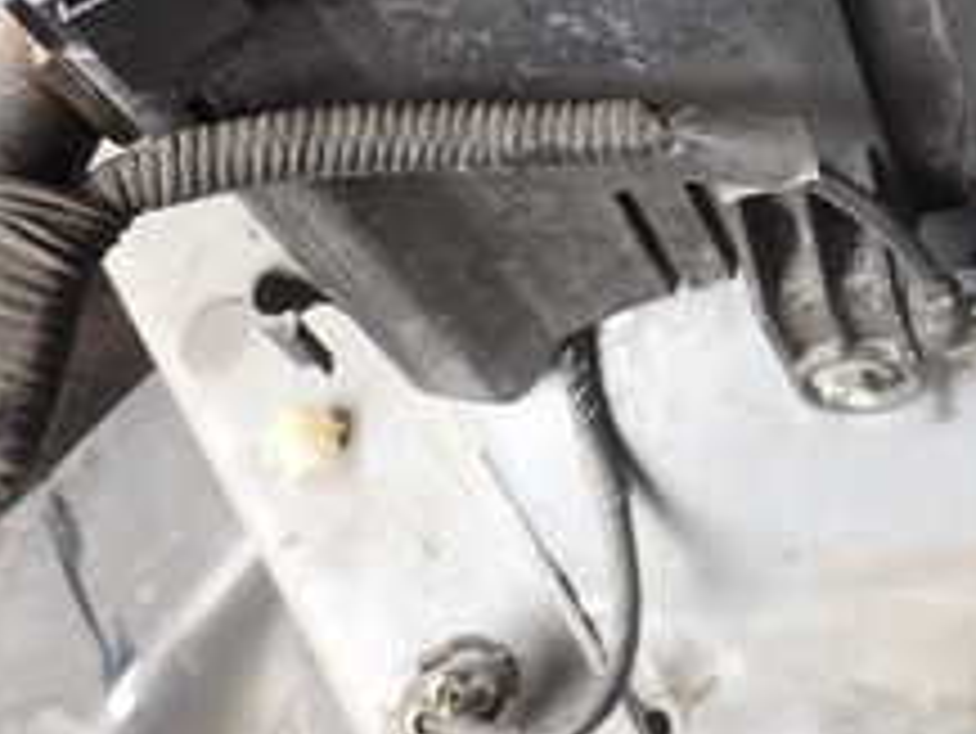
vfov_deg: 19.4
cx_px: 945
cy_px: -257
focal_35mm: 69
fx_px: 1947
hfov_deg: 26.8
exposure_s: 1/80
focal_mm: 4.5
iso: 100
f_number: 2.8
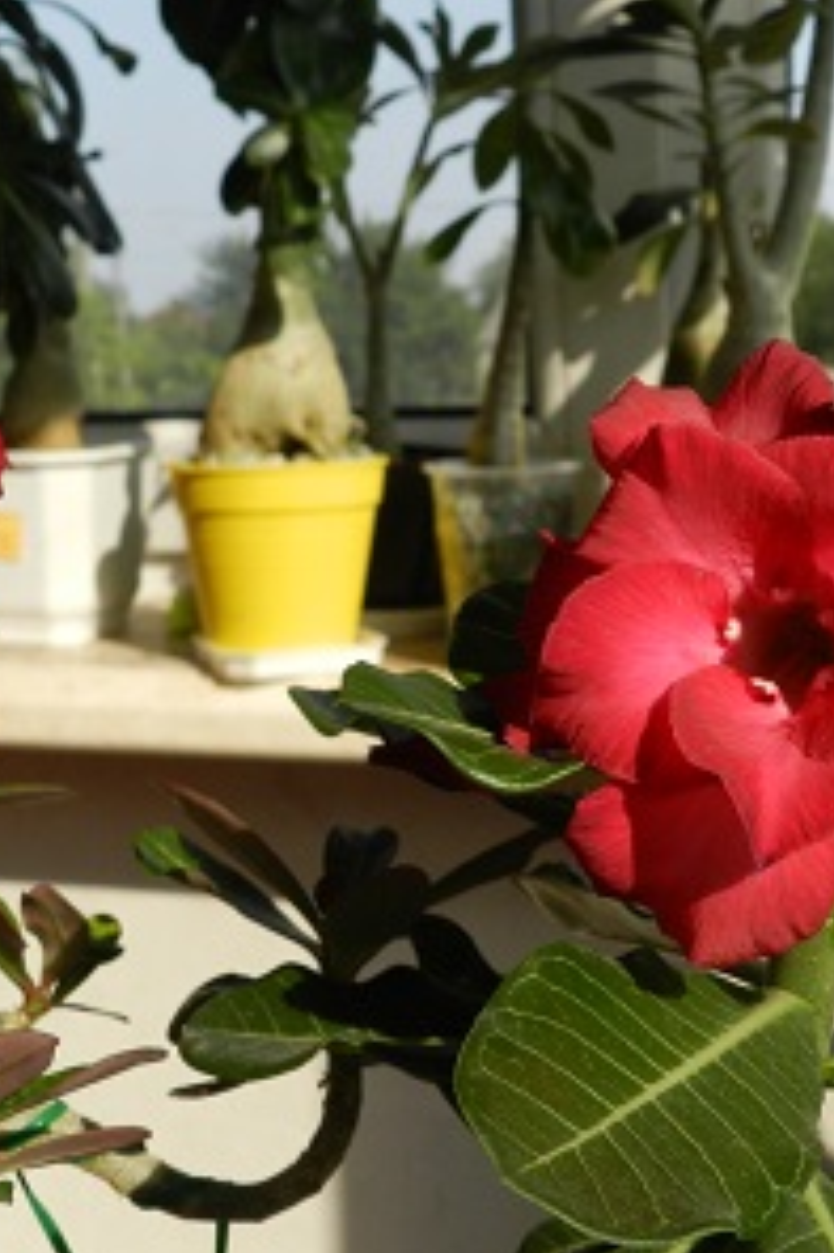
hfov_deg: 29.8
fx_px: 1565
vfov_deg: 43.6
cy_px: 631
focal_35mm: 45
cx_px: 381
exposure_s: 1/800
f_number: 3.7
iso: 160
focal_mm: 5.6
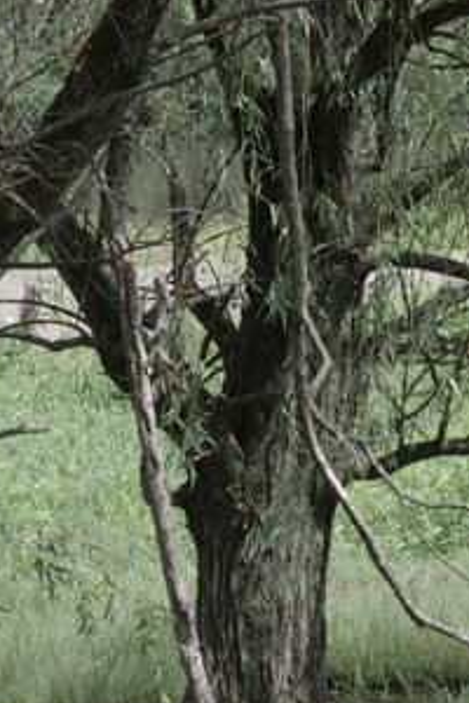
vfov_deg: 5.7
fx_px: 6995
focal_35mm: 358
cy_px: 738
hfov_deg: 3.8
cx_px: 204
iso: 100
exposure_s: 1/250
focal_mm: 70
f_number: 6.3
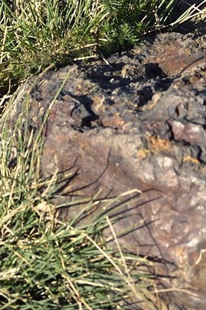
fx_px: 6898
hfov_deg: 1.7
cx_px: 282
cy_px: -529
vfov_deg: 2.5
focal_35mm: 803
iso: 200
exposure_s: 1/400
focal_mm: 135
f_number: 8
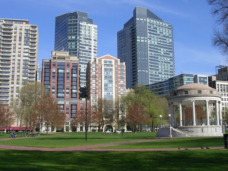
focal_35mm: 46
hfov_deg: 41.2
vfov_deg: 31.5
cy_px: 86
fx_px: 303
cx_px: 114
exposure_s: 1/293
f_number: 6.1
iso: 50
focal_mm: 7.1
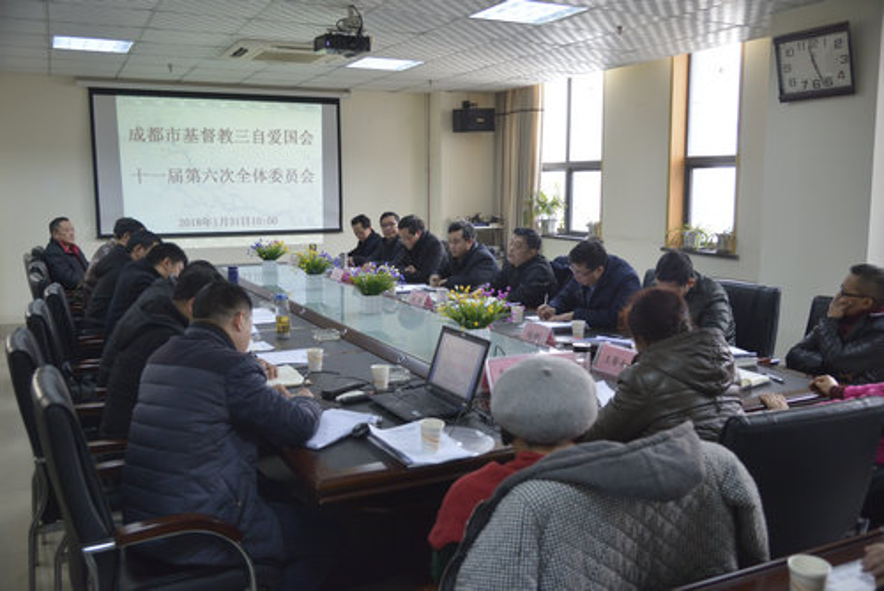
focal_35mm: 32
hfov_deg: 58.7
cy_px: 296
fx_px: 786
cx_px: 442
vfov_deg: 41.2
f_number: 4
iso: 2000
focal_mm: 32
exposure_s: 1/160
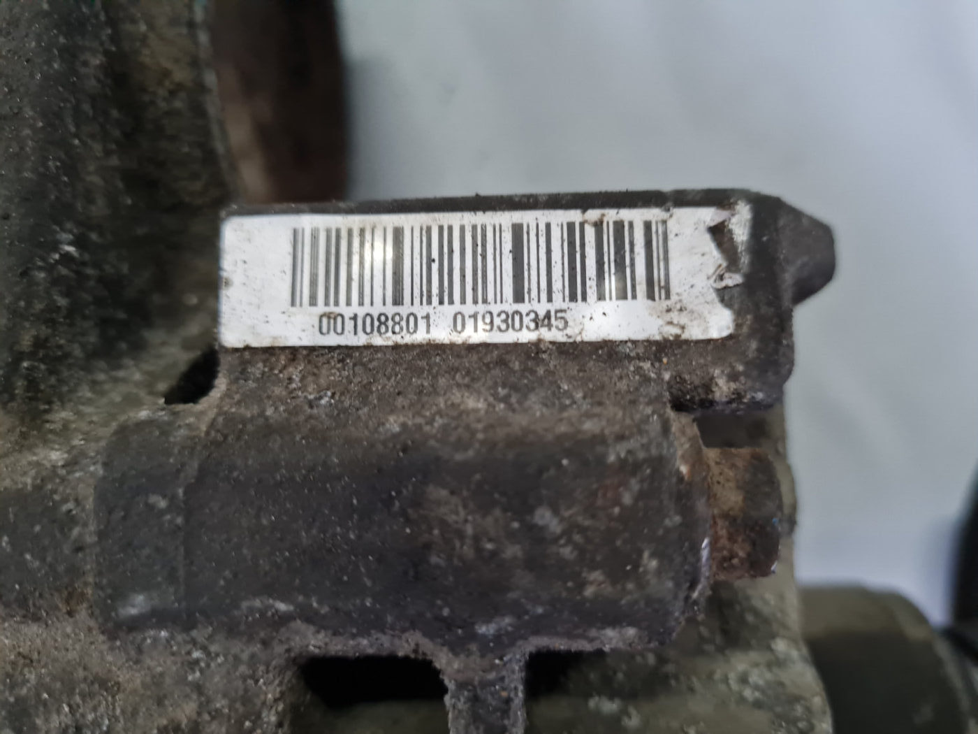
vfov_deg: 53.1
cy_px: 367
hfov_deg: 67.3
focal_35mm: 26
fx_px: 735
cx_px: 489
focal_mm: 5.4
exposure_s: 1/33
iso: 640
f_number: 1.8
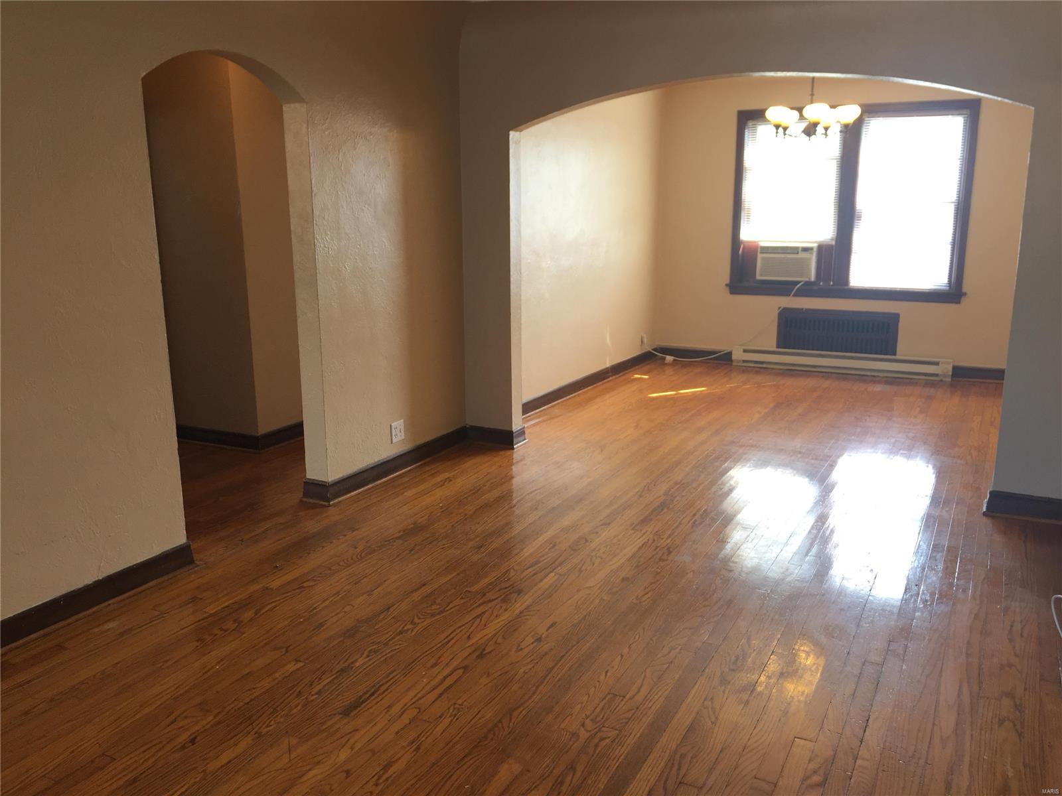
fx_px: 890
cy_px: 398
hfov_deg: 61.7
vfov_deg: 48.2
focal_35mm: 29
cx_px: 531
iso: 32
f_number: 2.2
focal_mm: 4.15
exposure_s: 1/30
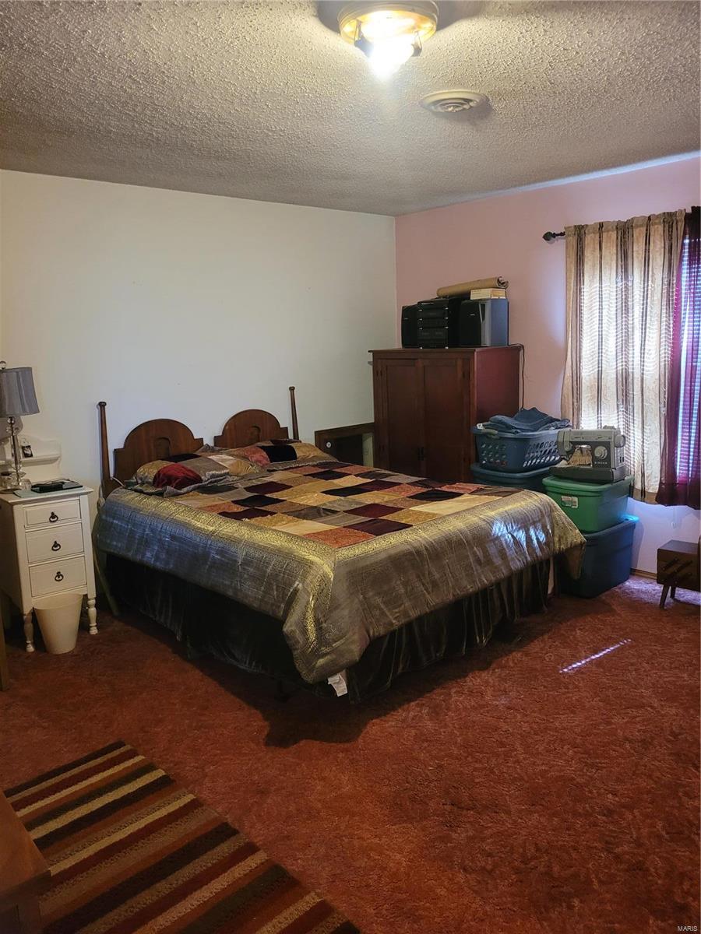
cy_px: 467
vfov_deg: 67.3
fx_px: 702
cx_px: 350
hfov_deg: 53.1
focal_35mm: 26
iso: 500
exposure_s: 1/40
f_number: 1.8
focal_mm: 5.4
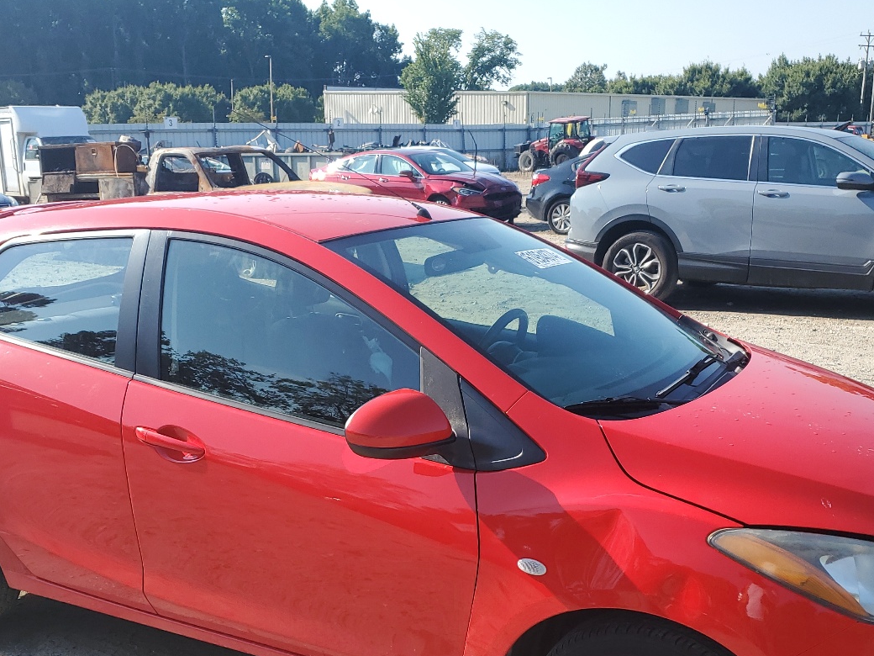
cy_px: 487
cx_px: 443
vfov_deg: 35.2
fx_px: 1010
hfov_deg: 46.8
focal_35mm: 40
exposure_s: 1/1667
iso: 50
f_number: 1.5
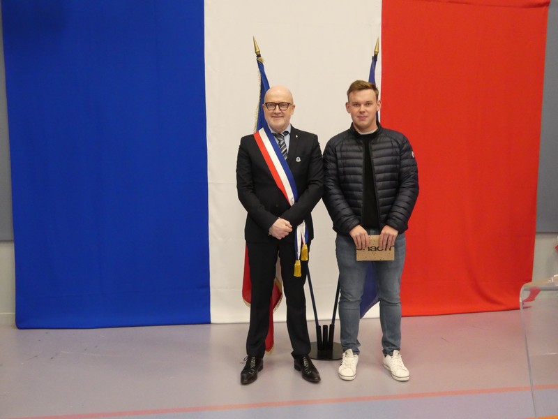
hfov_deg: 52.6
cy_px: 210
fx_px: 564
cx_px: 279
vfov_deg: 40.7
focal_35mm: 35
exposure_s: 1/80
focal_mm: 6.2
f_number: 3.4
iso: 800
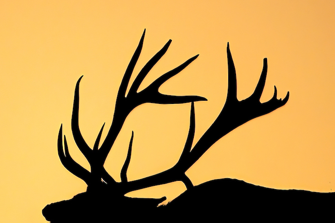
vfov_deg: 0.7
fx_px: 18336
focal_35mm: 1971
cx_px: 72
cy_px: 120
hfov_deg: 1.0
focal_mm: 600
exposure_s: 1/800
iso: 500
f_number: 6.3
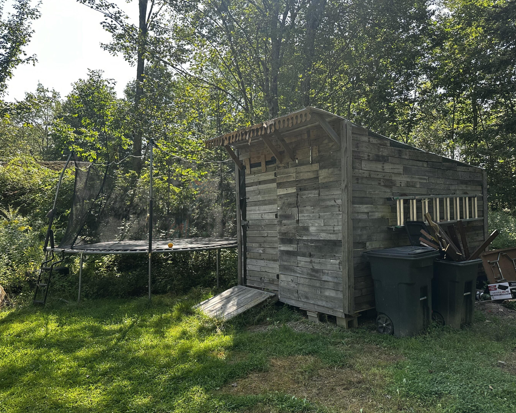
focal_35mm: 26
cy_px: 202
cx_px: 279
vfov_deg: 54.9
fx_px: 397
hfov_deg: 65.9
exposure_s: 1/762
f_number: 1.78
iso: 80
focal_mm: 6.86
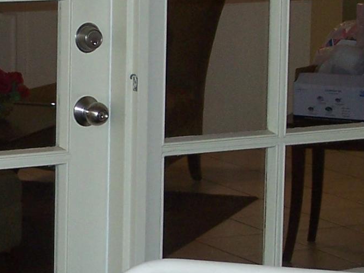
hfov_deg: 10.2
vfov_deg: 7.7
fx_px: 2040
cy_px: 141
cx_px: 48
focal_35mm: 194
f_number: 3.2
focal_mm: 9.1
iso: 125
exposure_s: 1/80
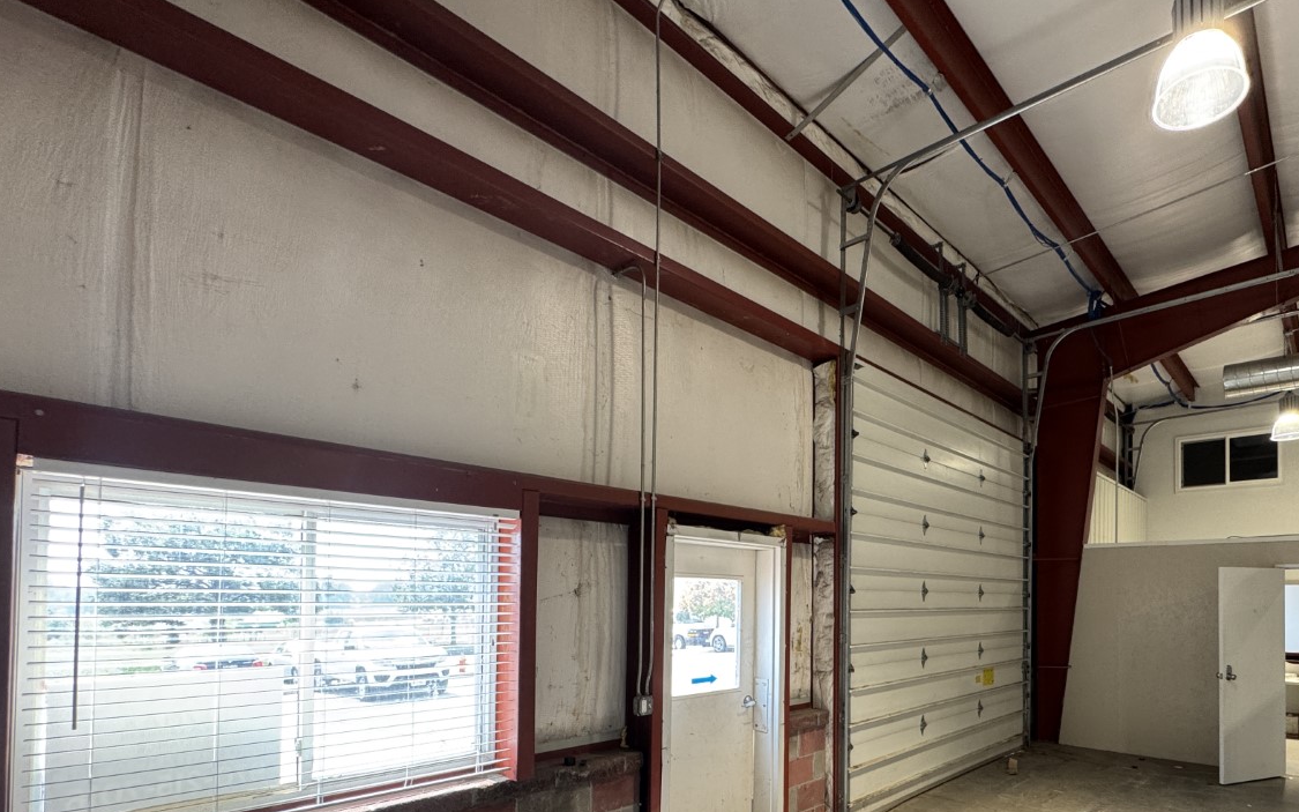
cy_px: 582
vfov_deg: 59.7
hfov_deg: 86.2
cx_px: 818
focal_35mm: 19
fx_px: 673
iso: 160
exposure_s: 1/99
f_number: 2.2
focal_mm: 2.22
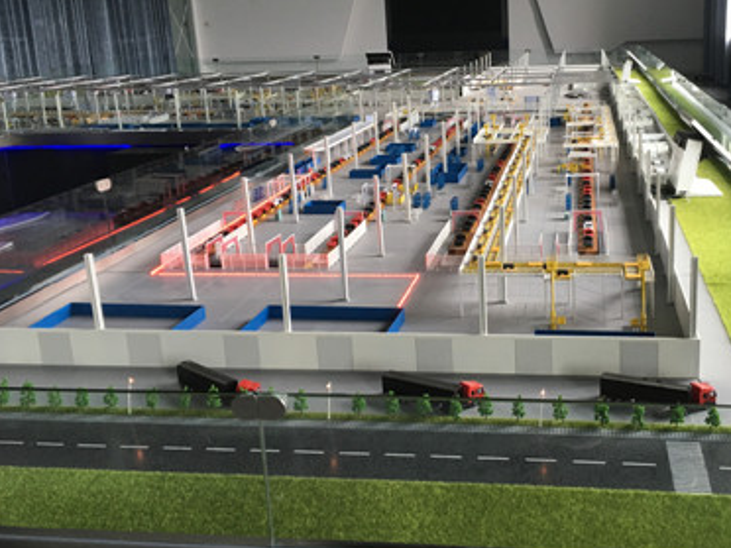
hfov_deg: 47.3
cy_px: 221
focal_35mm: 39
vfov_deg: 36.7
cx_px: 472
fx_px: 824
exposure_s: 1/33
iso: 64
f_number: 2.2
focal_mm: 4.15
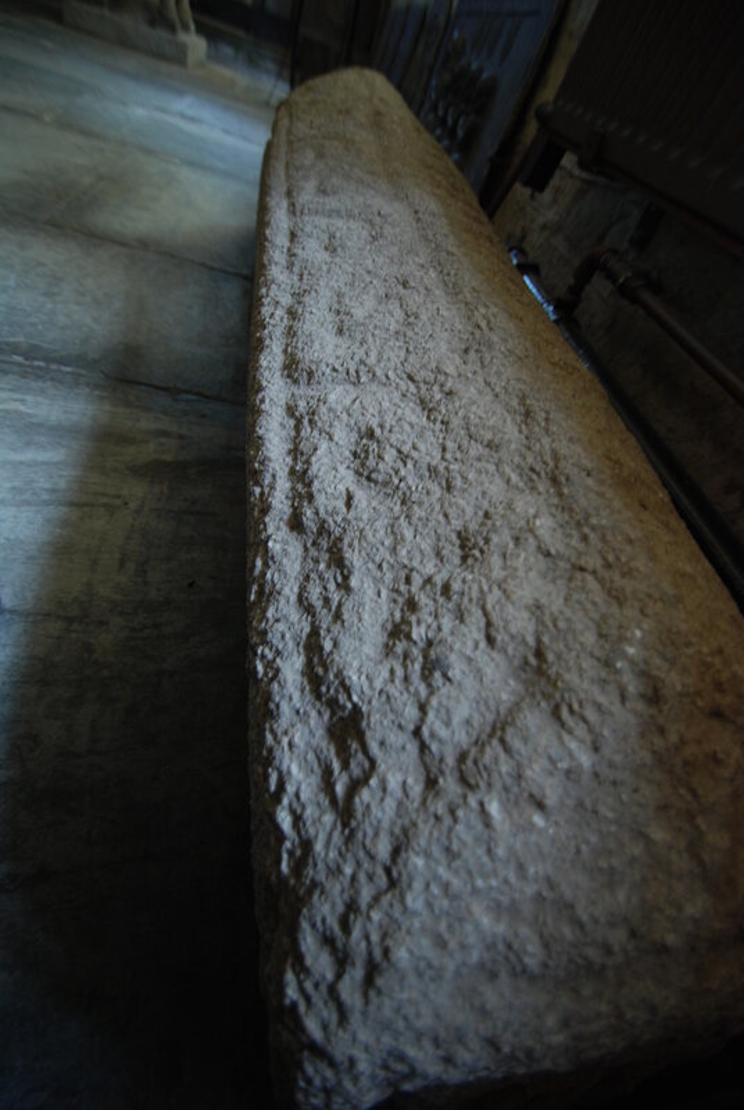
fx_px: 463
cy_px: 555
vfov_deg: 100.3
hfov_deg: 77.5
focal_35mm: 15
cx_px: 372
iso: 200
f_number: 3.5
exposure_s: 1/4
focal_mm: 10
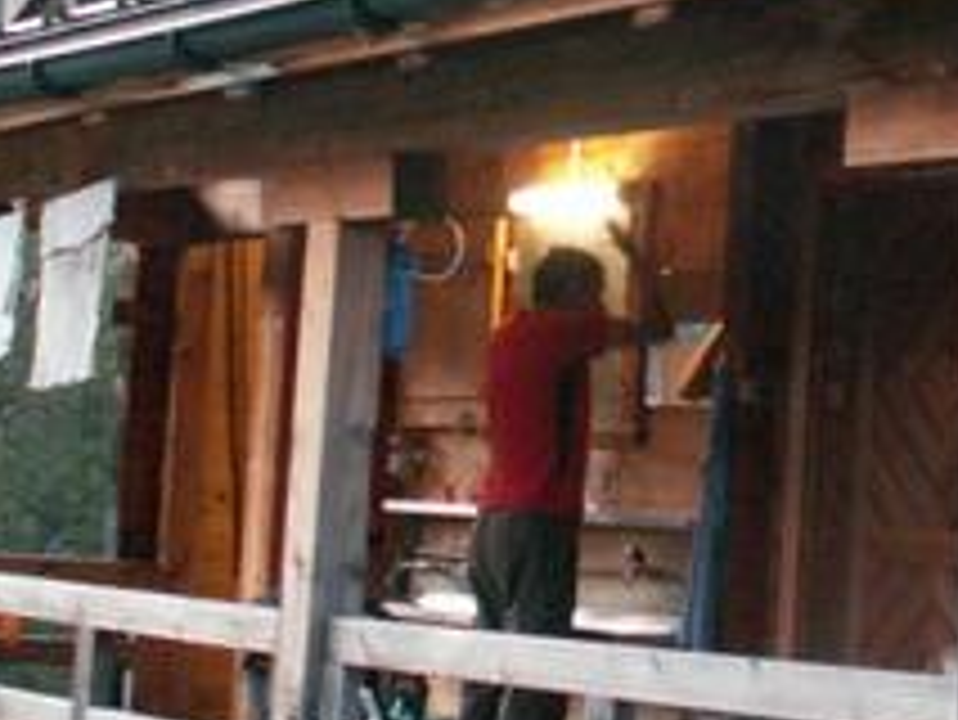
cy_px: 166
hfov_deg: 18.4
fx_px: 2908
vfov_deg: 14.0
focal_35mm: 105
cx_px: 837
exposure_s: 1/8
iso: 160
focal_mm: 5.86
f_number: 2.8
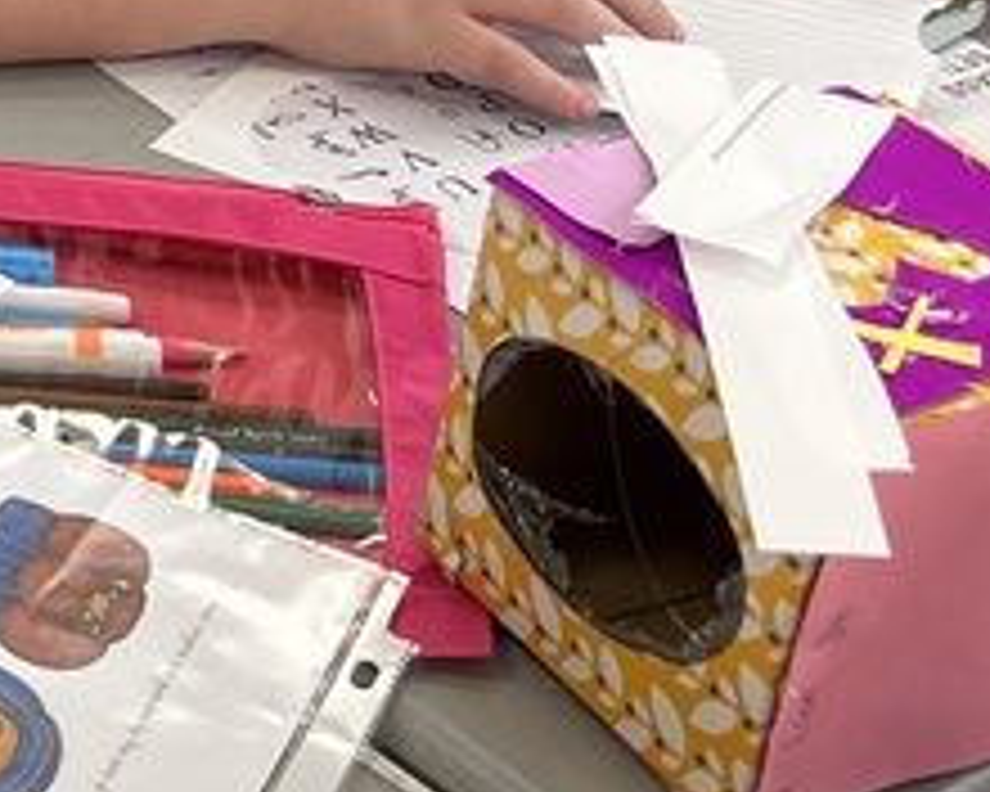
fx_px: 3457
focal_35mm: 118
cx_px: -666
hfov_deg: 14.7
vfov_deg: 12.4
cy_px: -423
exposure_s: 1/120
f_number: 1.5
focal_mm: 5.7
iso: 80
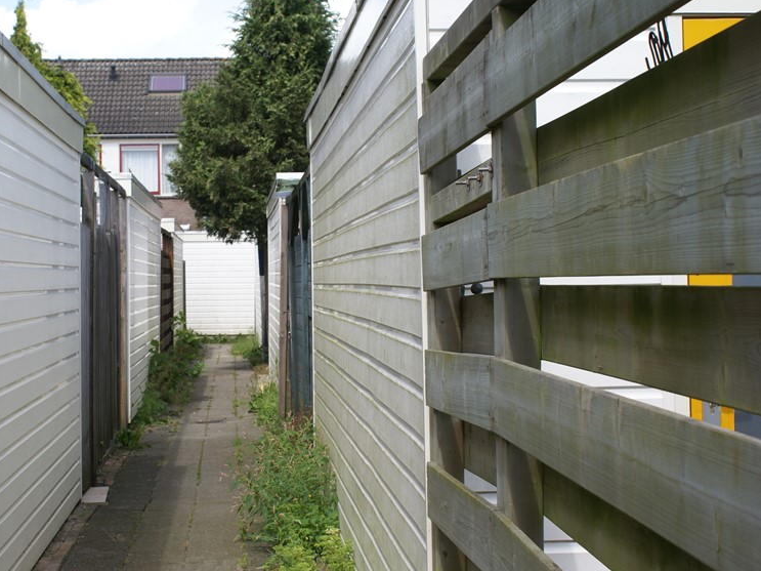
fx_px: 1531
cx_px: 243
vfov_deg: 21.1
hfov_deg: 27.7
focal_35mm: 70
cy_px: 307
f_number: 9
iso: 100
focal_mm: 35
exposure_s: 1/160
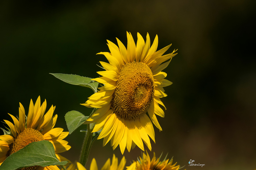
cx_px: 128
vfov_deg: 1.5
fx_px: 6399
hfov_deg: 2.3
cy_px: 85
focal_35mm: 900
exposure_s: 1/4000
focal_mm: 600
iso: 640
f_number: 8
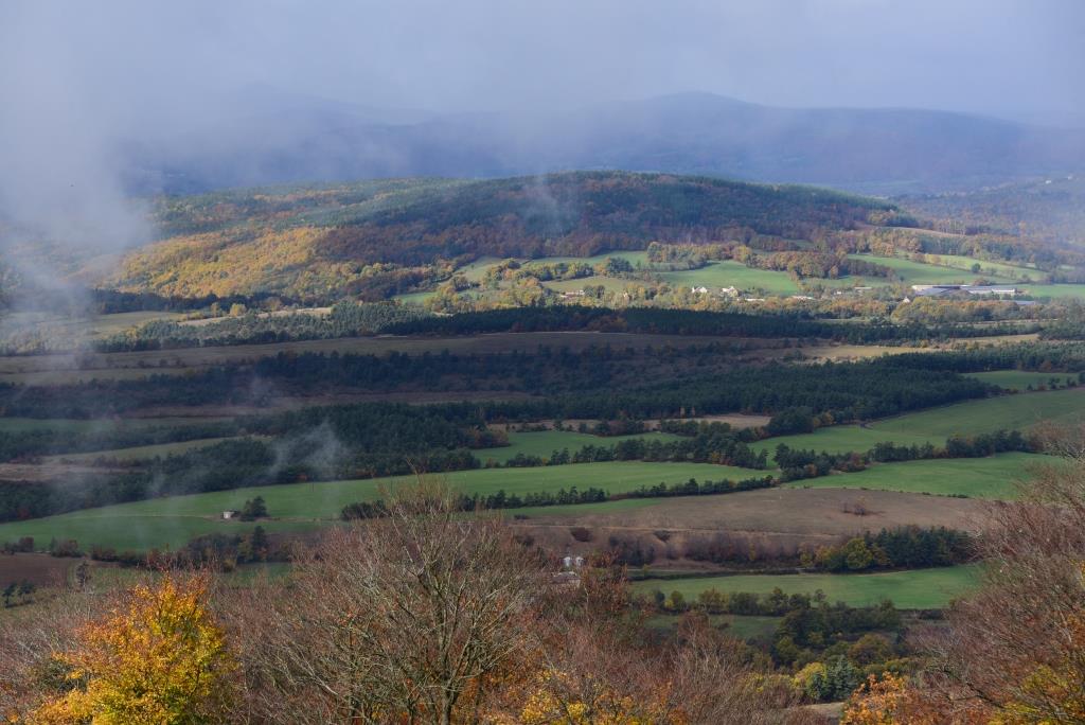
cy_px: 362
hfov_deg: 12.8
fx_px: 4825
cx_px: 542
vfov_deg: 8.6
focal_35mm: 160
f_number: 9
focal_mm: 160
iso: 360
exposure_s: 1/400
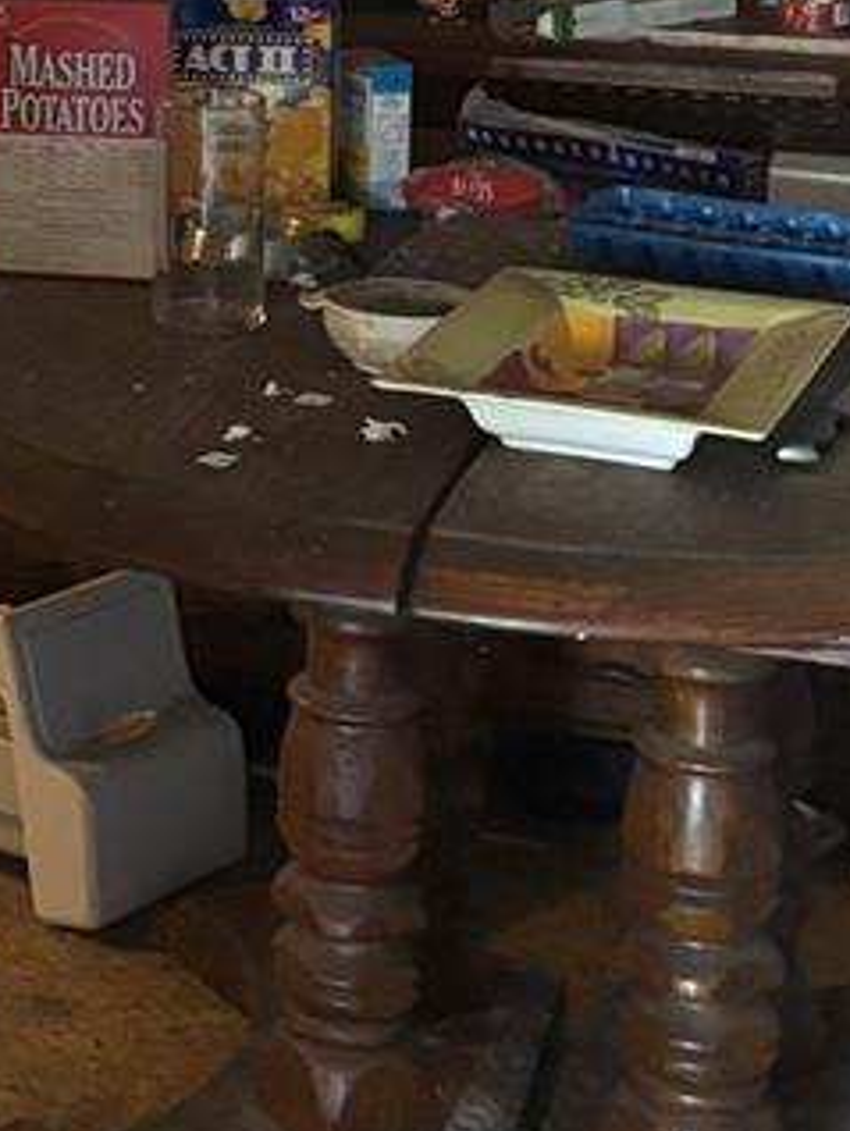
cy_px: -68
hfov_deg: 14.2
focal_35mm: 98
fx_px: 3204
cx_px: -377
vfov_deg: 19.3
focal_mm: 5.96
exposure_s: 1/37
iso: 640
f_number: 1.6
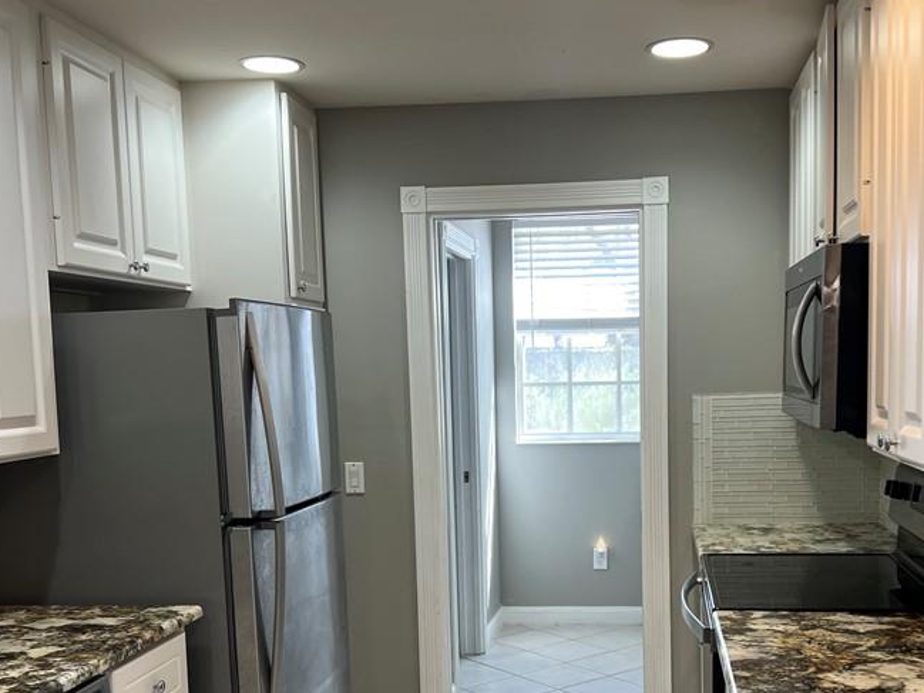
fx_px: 1095
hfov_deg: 45.6
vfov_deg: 34.6
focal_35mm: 41
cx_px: 525
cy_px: 490
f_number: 1.5
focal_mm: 5.7
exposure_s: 1/120
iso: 80
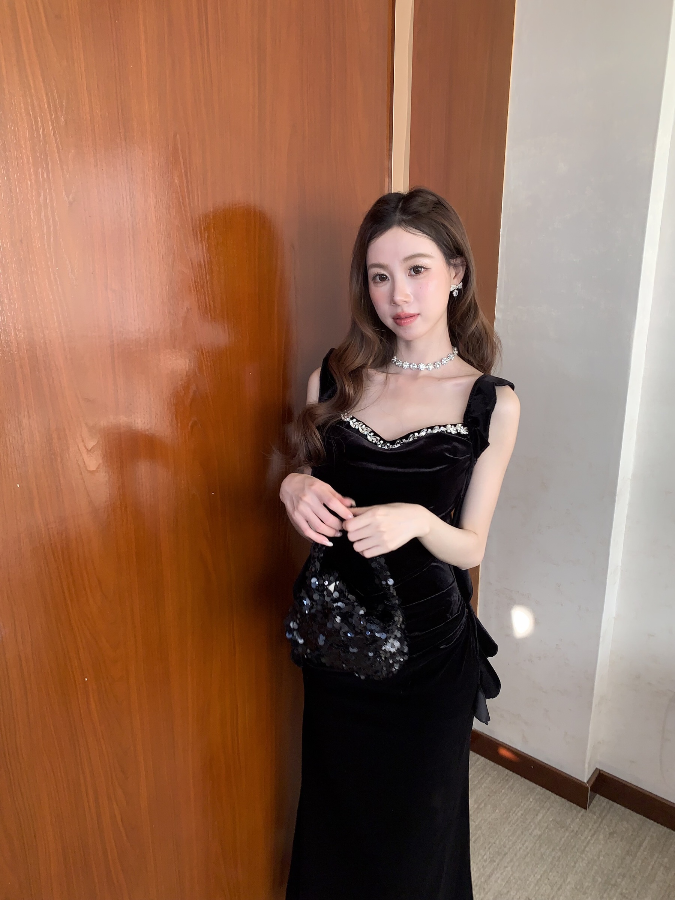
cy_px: 450
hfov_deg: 53.1
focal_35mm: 26
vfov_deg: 67.3
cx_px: 338
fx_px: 676
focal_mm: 4.25
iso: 25
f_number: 1.8
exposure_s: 1/48
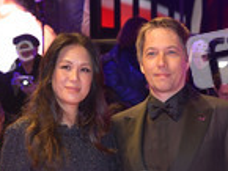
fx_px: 784
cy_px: 287
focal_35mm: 119
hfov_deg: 16.5
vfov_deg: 11.7
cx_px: 124
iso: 1600
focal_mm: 45
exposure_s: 1/200
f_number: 5.6
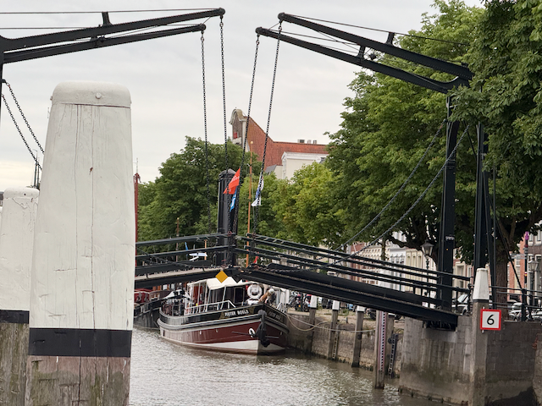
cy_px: 203
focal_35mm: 120
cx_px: 271
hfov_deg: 16.4
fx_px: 1879
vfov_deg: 12.3
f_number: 2.8
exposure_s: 1/99
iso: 125
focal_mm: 15.66
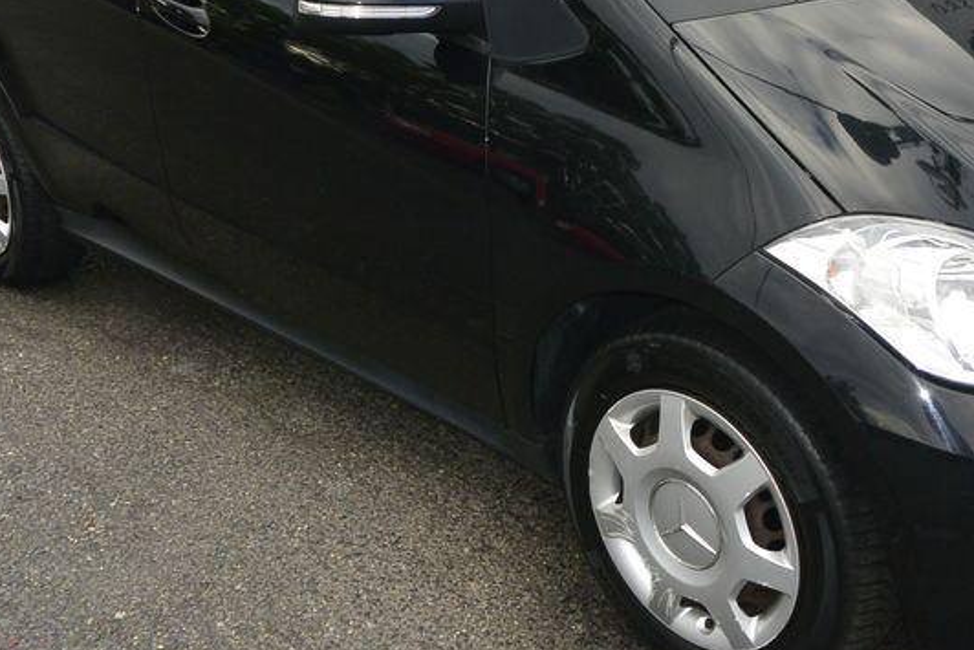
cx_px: 683
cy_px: 208
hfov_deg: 37.6
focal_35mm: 52
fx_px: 1407
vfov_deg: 25.8
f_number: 5
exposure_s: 1/250
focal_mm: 10
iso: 160
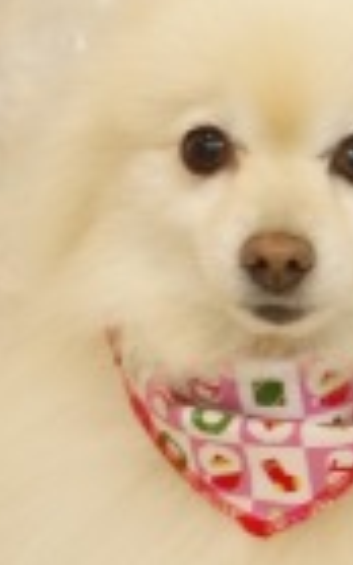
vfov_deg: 7.6
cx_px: 304
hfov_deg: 4.8
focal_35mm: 275
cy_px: 313
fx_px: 4229
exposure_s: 1/100
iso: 3200
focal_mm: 63
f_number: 4.5
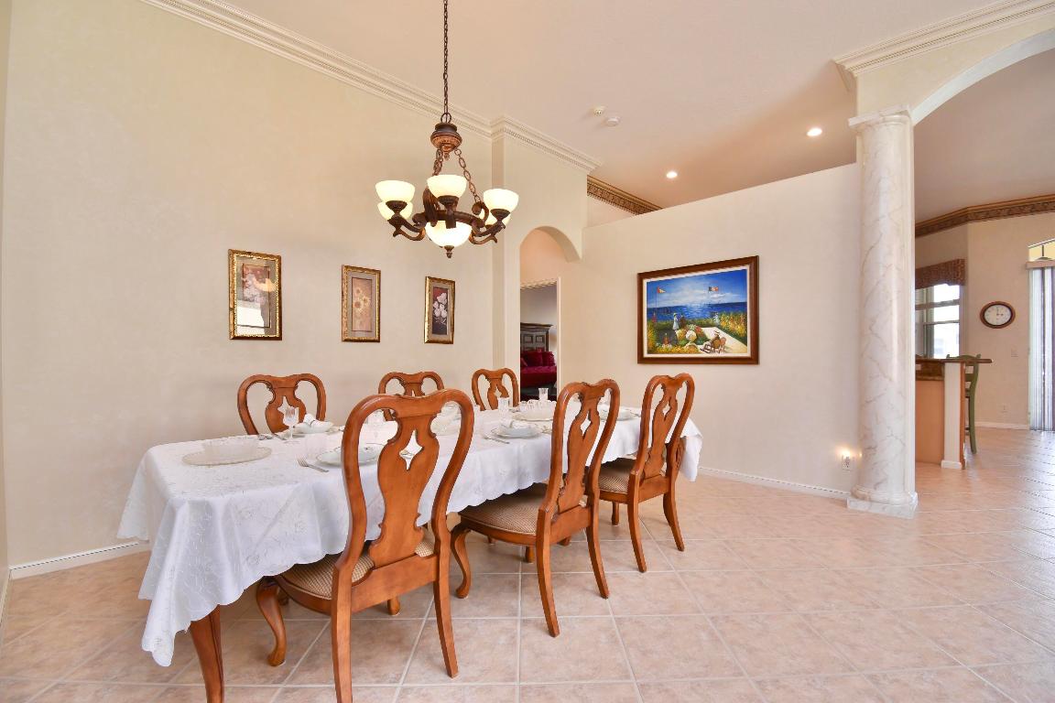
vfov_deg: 77.3
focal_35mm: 15
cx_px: 528
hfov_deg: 100.4
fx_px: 440
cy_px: 352
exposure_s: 1/80
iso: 400
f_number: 5.6
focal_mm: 10
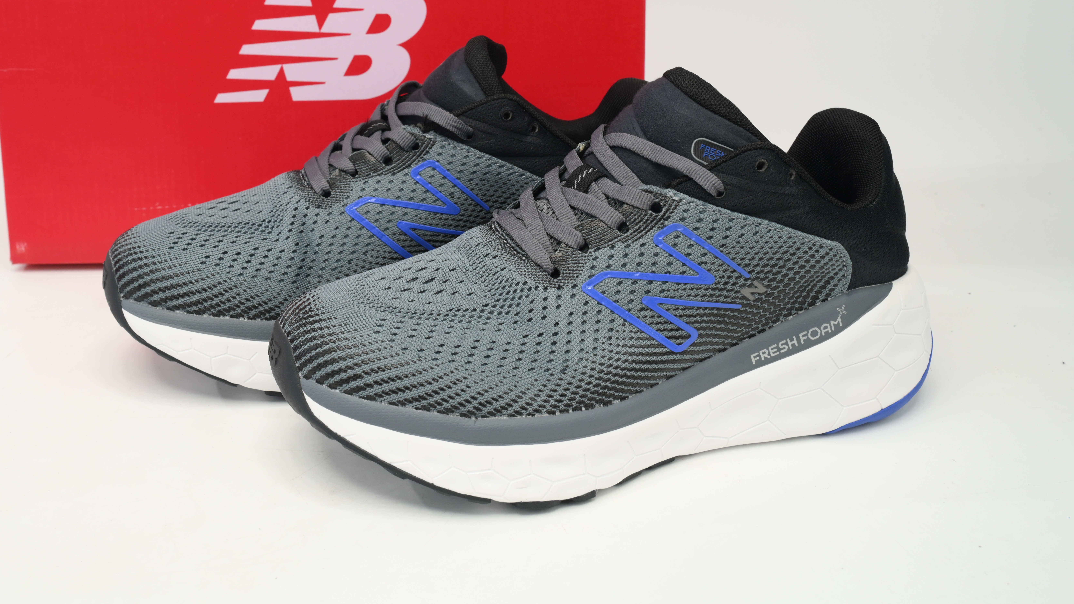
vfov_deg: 27.0
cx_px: 411
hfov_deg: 46.4
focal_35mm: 44
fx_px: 1243
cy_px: 163
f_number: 10
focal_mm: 33.5
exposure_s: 1/100
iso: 500
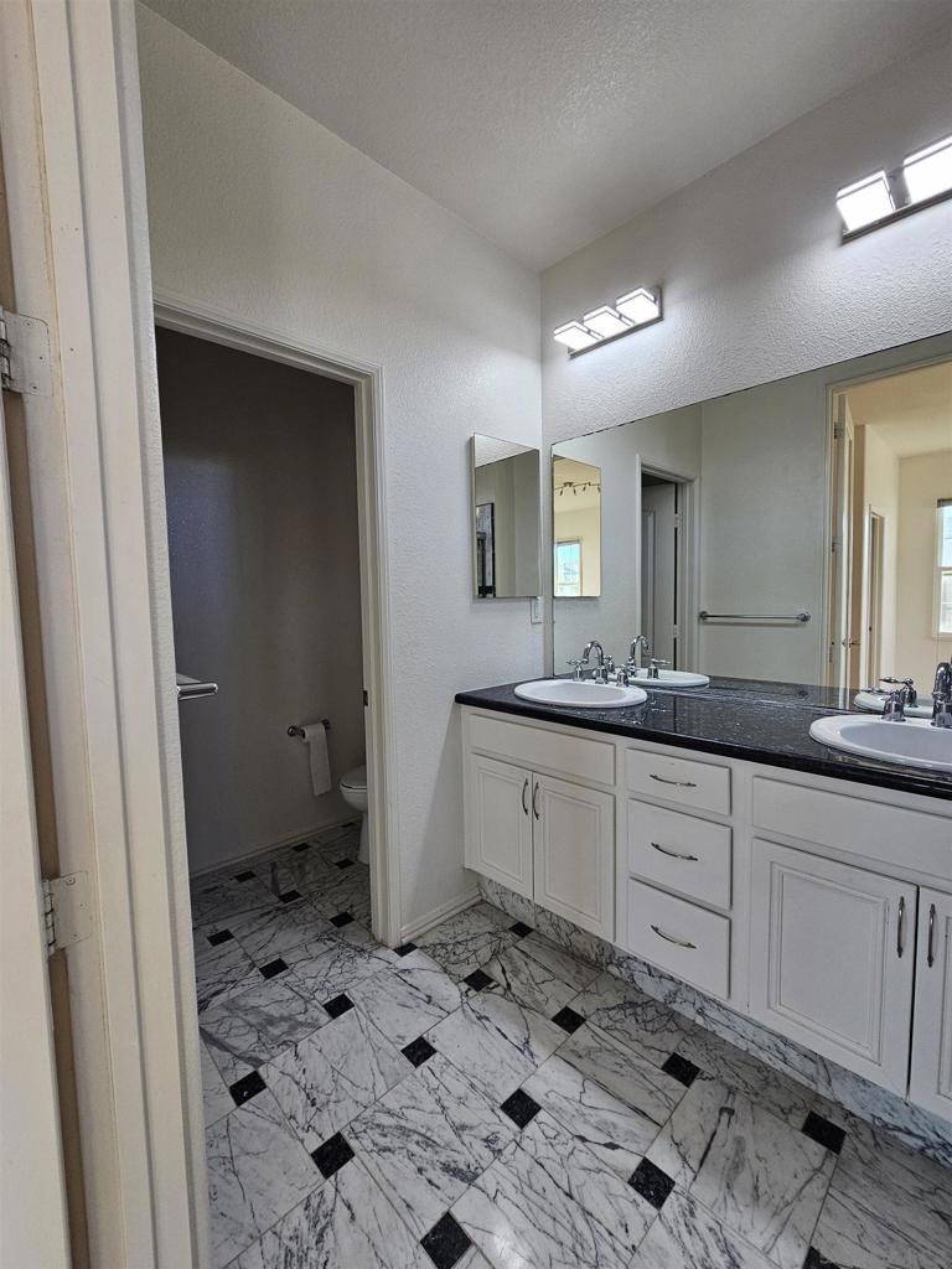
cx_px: 476
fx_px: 477
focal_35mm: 13
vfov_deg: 106.2
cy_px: 634
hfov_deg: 89.9
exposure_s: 1/77.4
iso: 64
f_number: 2.2
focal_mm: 2.2
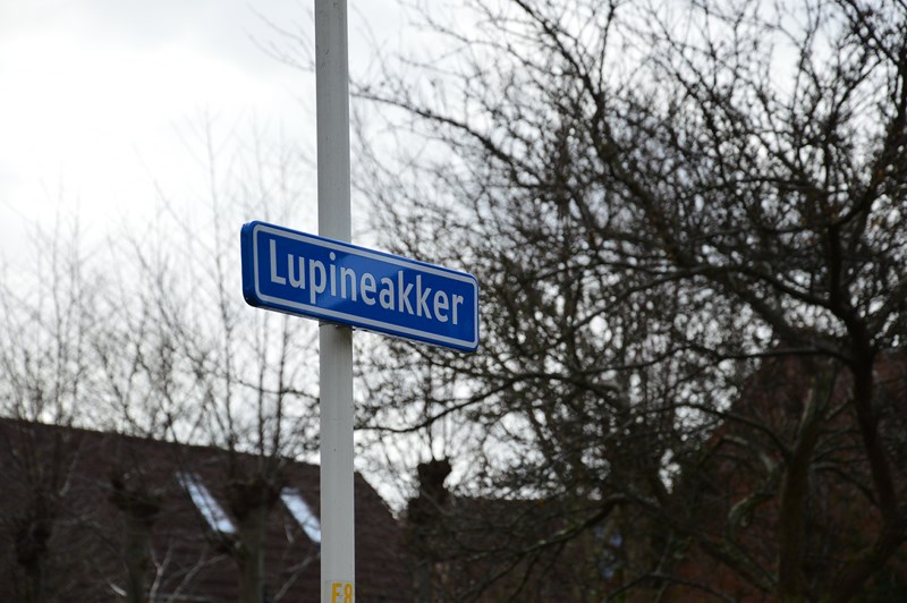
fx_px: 3474
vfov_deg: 9.9
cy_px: 302
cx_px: 454
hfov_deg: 14.9
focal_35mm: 138
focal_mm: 92
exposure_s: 1/2000
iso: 800
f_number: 5.6
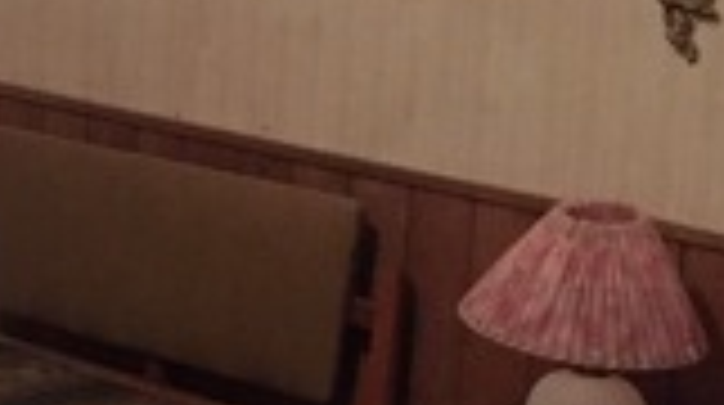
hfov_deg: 14.5
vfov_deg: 9.2
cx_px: -558
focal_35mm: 131
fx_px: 2511
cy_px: 14
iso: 400
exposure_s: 1/17
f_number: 2.2
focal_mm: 4.15
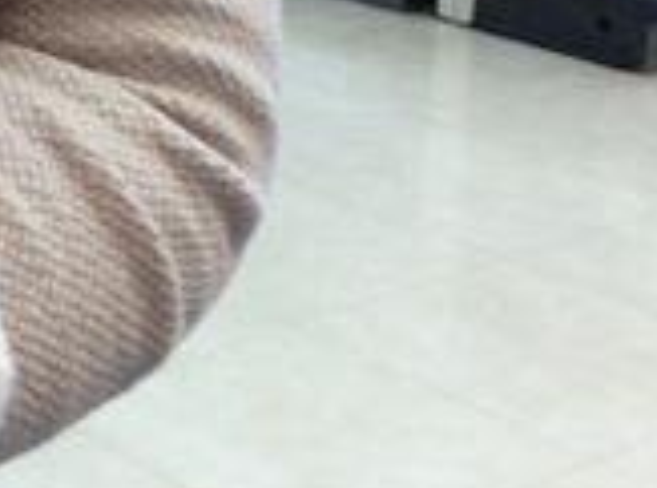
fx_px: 2231
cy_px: -65
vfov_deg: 12.2
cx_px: -250
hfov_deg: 15.7
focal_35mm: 118
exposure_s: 1/24
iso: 32
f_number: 2.4
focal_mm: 3.3
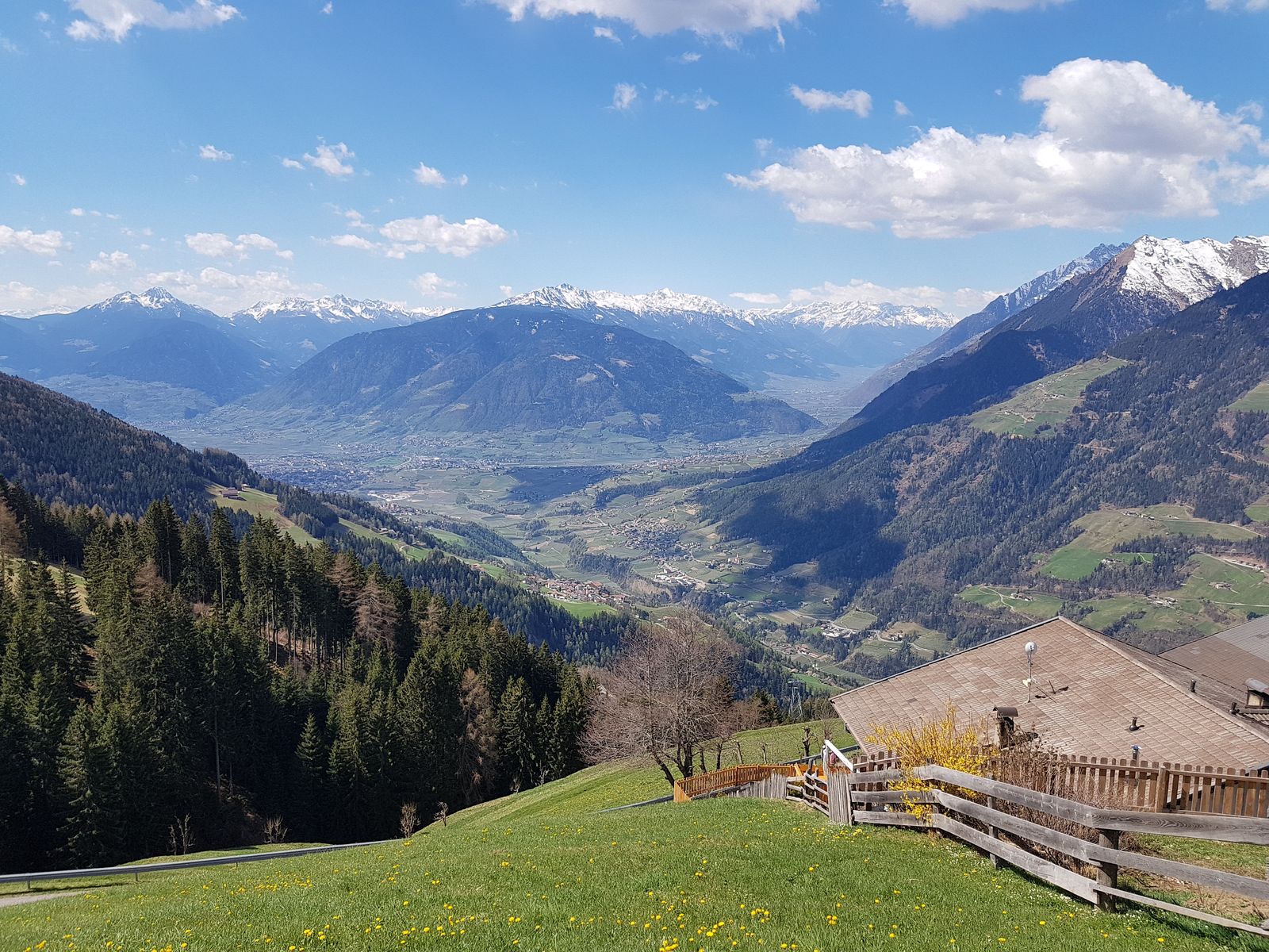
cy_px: 476
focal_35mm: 26
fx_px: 953
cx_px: 634
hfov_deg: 67.3
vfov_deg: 53.1
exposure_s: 1/2256
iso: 50
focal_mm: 4.2
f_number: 1.7
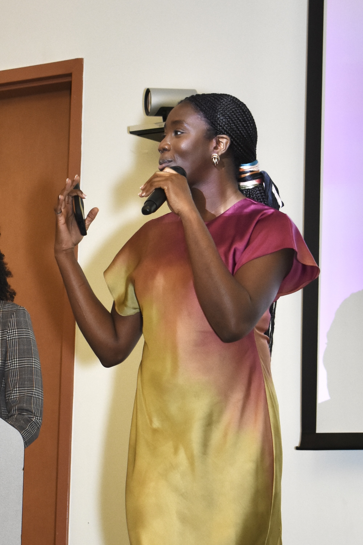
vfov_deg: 33.4
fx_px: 908
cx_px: 182
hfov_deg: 22.6
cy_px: 272
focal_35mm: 60
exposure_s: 1/200
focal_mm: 40
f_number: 4.8
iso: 1000
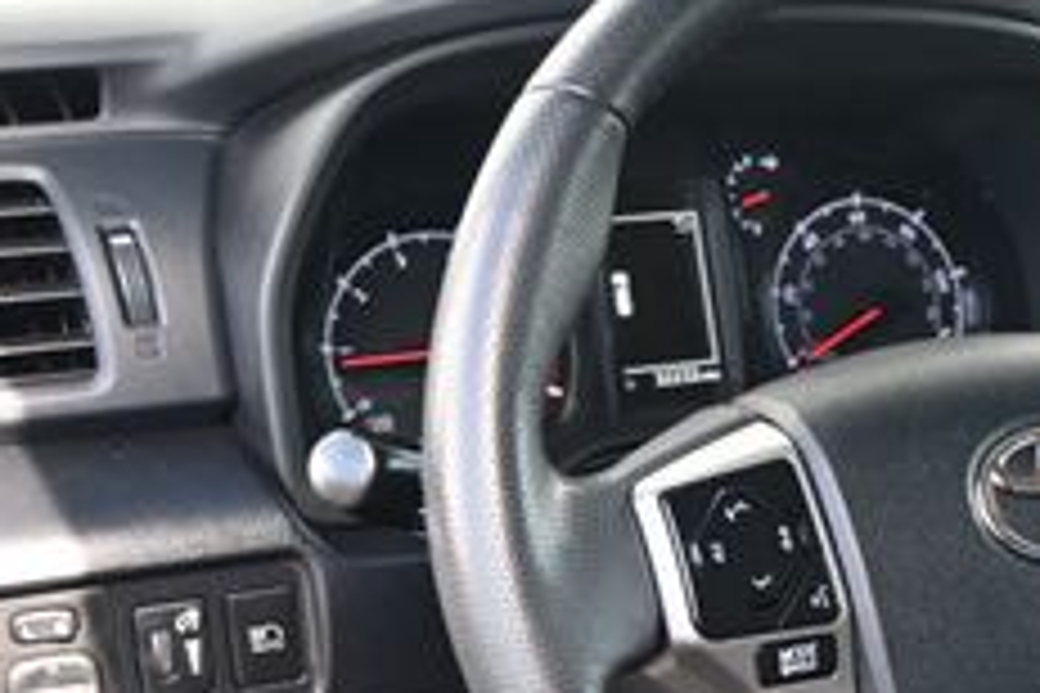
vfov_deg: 15.9
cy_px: 810
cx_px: 1103
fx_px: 2398
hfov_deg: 23.2
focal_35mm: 83
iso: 500
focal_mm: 20
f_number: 3.8
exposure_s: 1/125
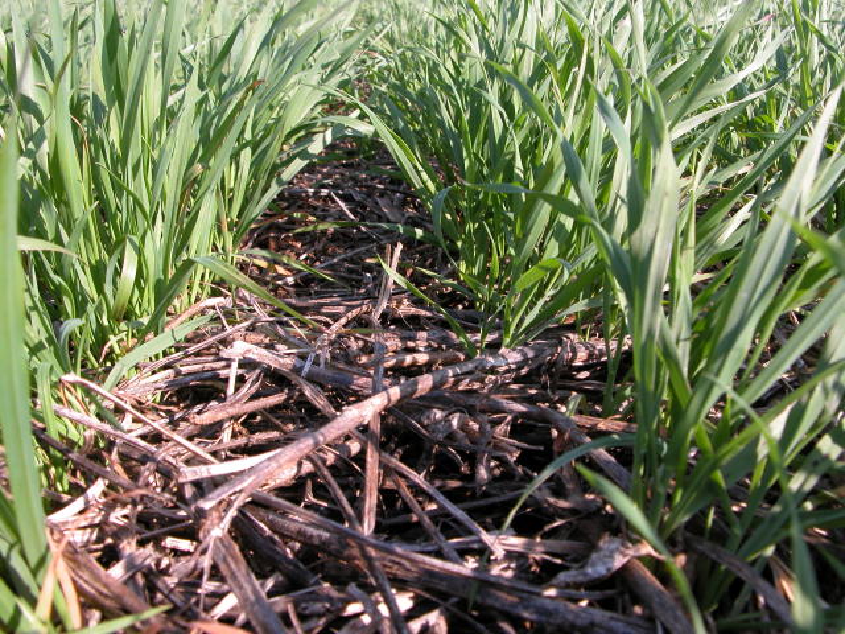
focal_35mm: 35
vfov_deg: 40.7
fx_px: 854
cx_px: 422
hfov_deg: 52.6
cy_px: 317
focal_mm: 8.9
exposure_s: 1/172
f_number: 5
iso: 100
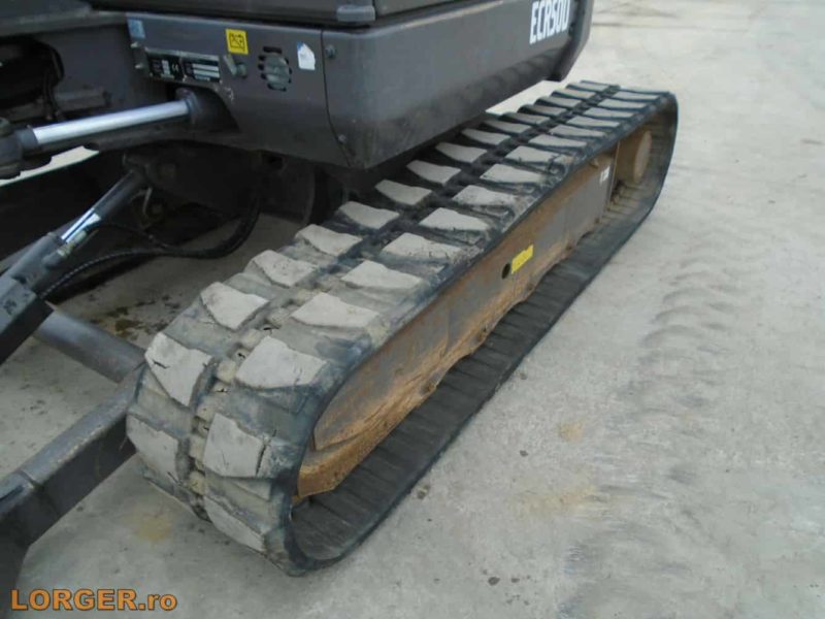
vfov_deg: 53.1
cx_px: 412
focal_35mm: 26
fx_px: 620
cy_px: 310
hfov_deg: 67.3
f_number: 3.2
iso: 100
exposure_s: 1/125
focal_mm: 4.6
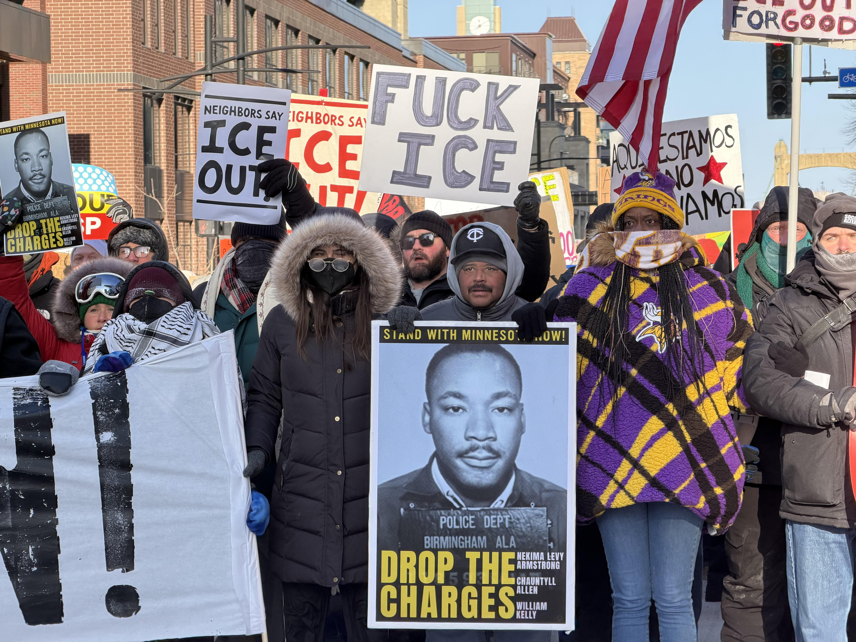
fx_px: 2473
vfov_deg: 14.8
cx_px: 428
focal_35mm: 100
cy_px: 321
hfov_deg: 19.6
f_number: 2.8
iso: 50
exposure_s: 1/273
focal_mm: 16.89
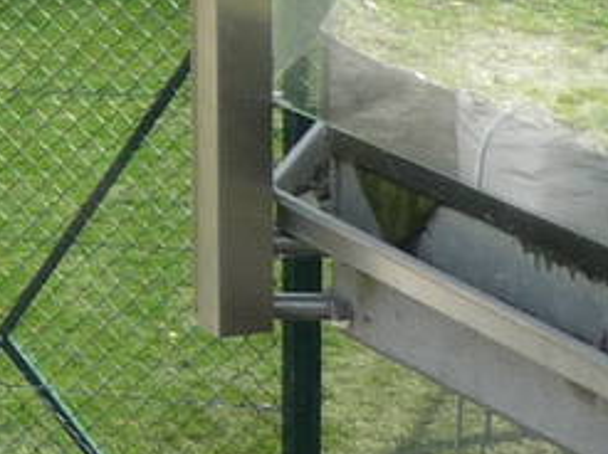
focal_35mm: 215
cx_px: -1246
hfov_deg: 7.9
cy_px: -582
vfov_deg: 6.6
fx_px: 3773
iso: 100
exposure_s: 1/500
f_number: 2.8
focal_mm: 5.5
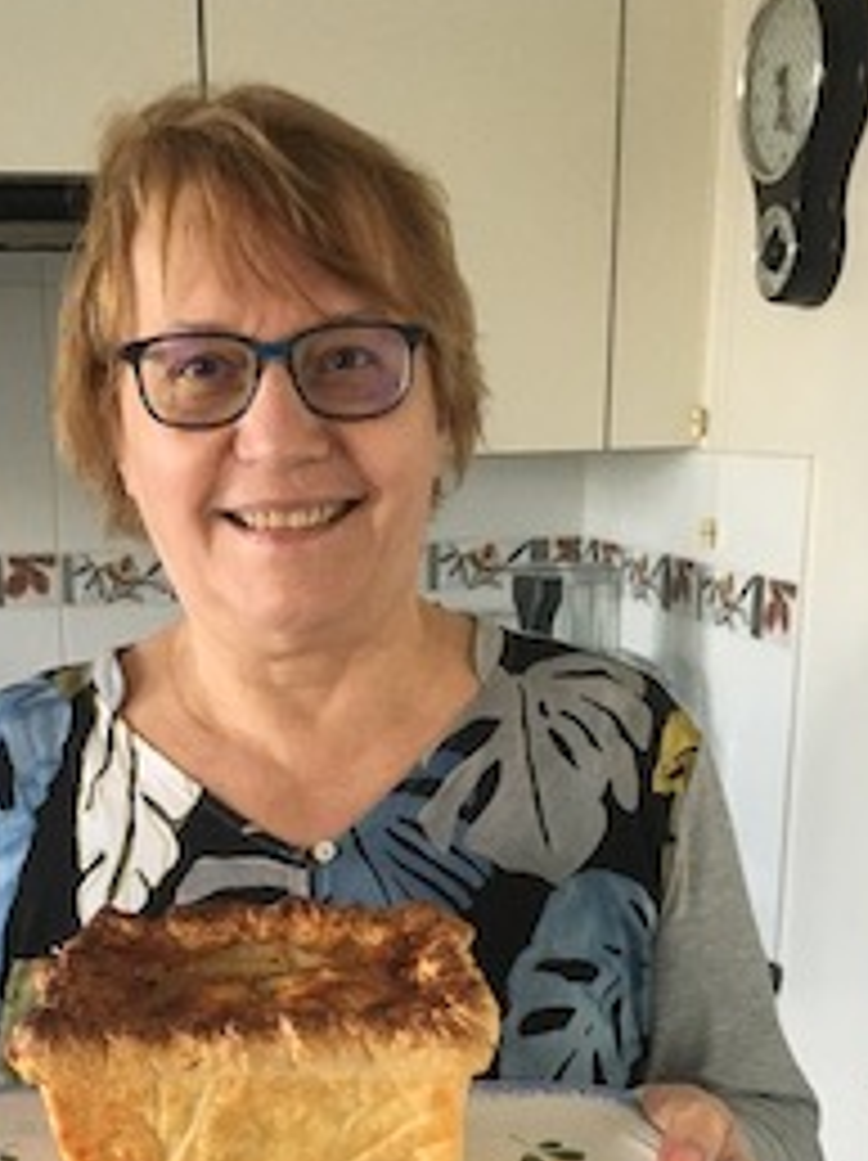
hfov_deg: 31.9
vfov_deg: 41.2
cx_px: 301
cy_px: 837
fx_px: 1507
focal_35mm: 45
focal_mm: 4.15
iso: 200
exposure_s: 1/17
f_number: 2.2
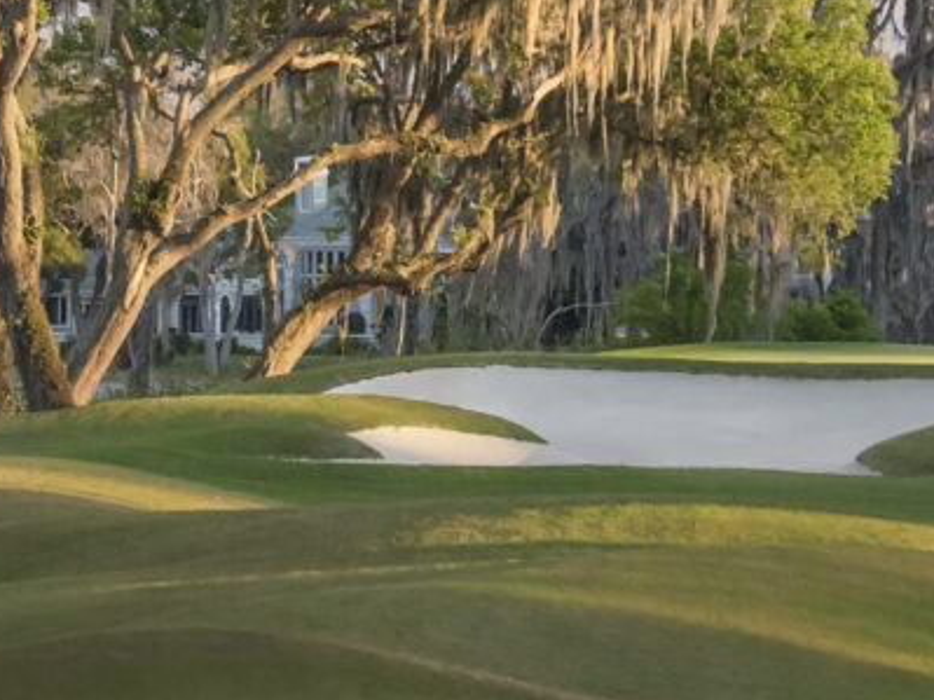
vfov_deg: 3.6
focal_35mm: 405
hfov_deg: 4.9
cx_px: 190
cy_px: -732
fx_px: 10924
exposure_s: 1/160
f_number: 10
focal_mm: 82
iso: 500
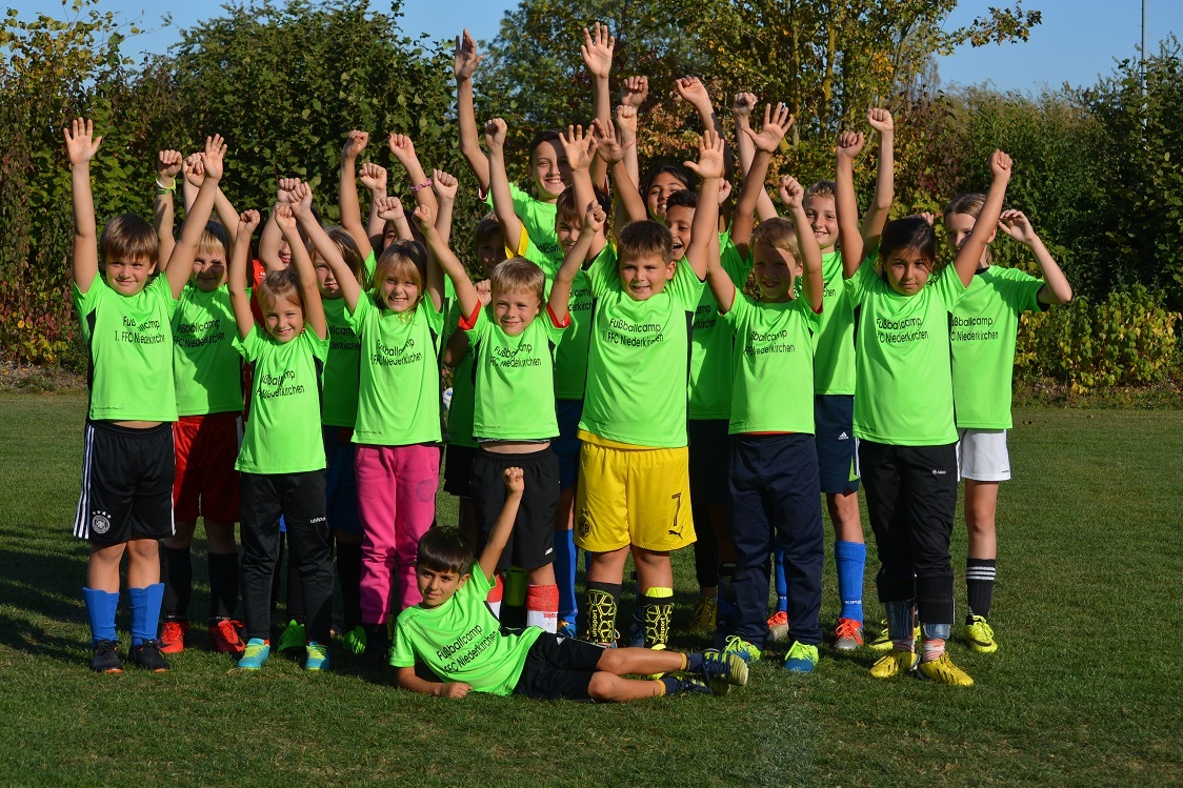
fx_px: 2710
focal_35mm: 82
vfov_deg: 16.5
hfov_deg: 24.6
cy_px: 394
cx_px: 592
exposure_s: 1/320
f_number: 9
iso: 100
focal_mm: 55
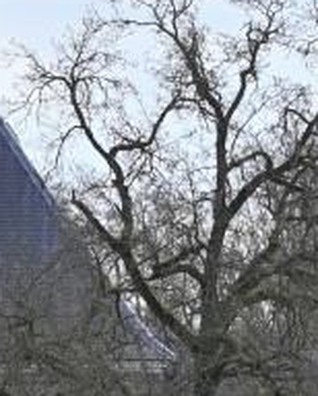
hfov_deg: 1.6
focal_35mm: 951
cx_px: 115
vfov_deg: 2.0
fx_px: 11170
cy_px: 755
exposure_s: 1/500
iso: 200
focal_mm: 120
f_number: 5.6
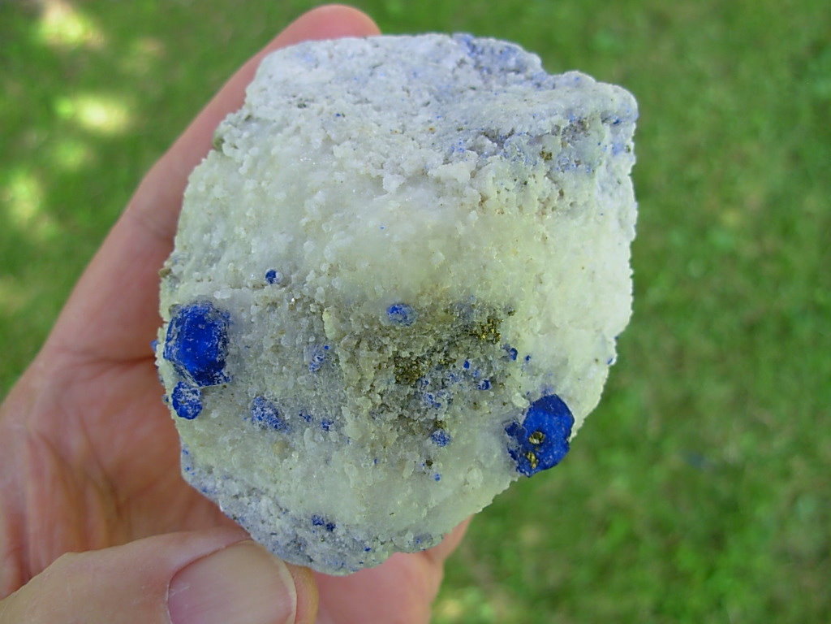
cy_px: 312
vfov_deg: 37.7
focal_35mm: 38
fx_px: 912
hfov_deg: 49.0
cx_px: 416
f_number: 2.9
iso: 50
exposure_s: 1/98.7
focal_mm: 6.3
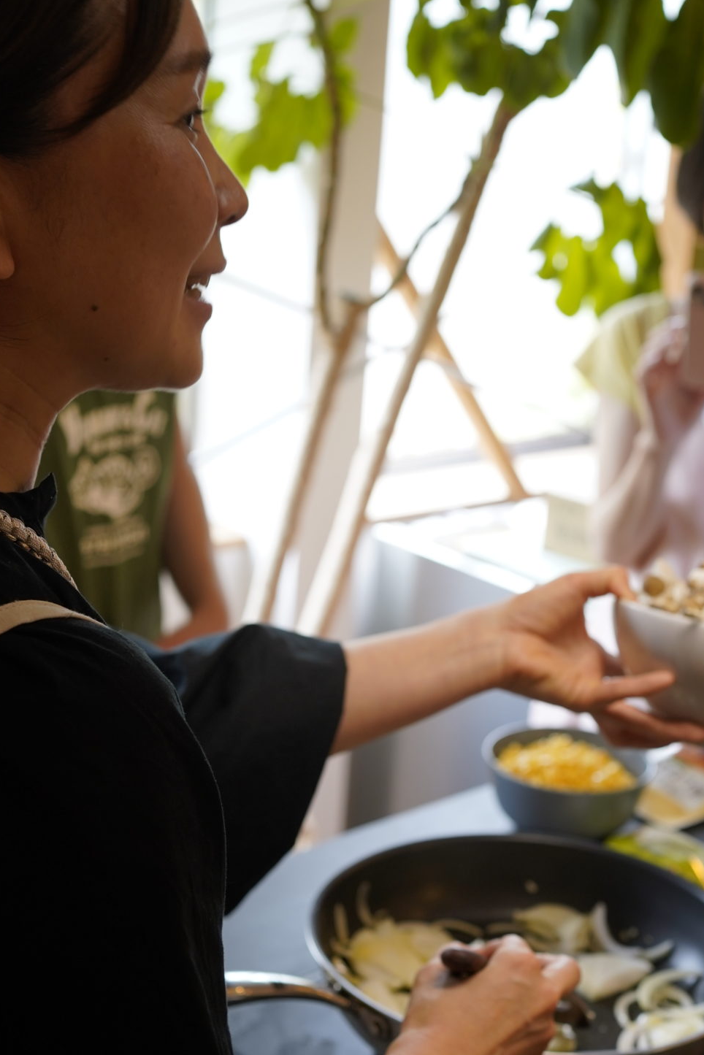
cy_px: 536
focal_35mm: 62
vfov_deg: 32.4
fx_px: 1818
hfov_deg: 21.9
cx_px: 414
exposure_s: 1/60
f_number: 4
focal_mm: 35
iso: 250
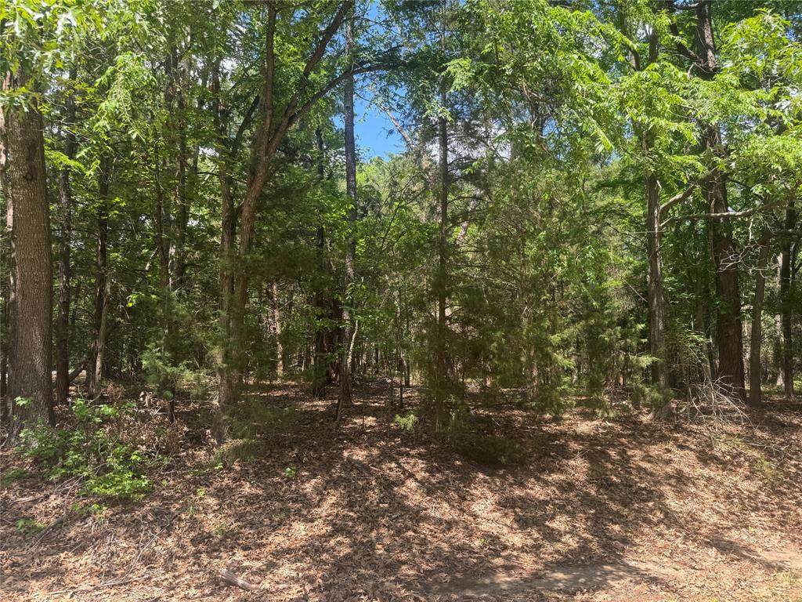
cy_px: 301
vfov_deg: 56.8
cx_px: 401
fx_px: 556
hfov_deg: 71.6
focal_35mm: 24
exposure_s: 1/527
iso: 80
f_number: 1.78
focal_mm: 6.76
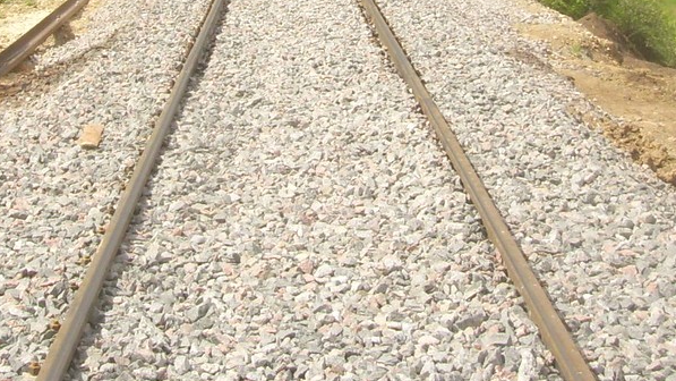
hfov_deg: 22.7
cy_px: -39
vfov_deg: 12.7
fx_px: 1685
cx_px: 395
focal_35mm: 94
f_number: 5.6
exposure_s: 1/320
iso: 80
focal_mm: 5.7
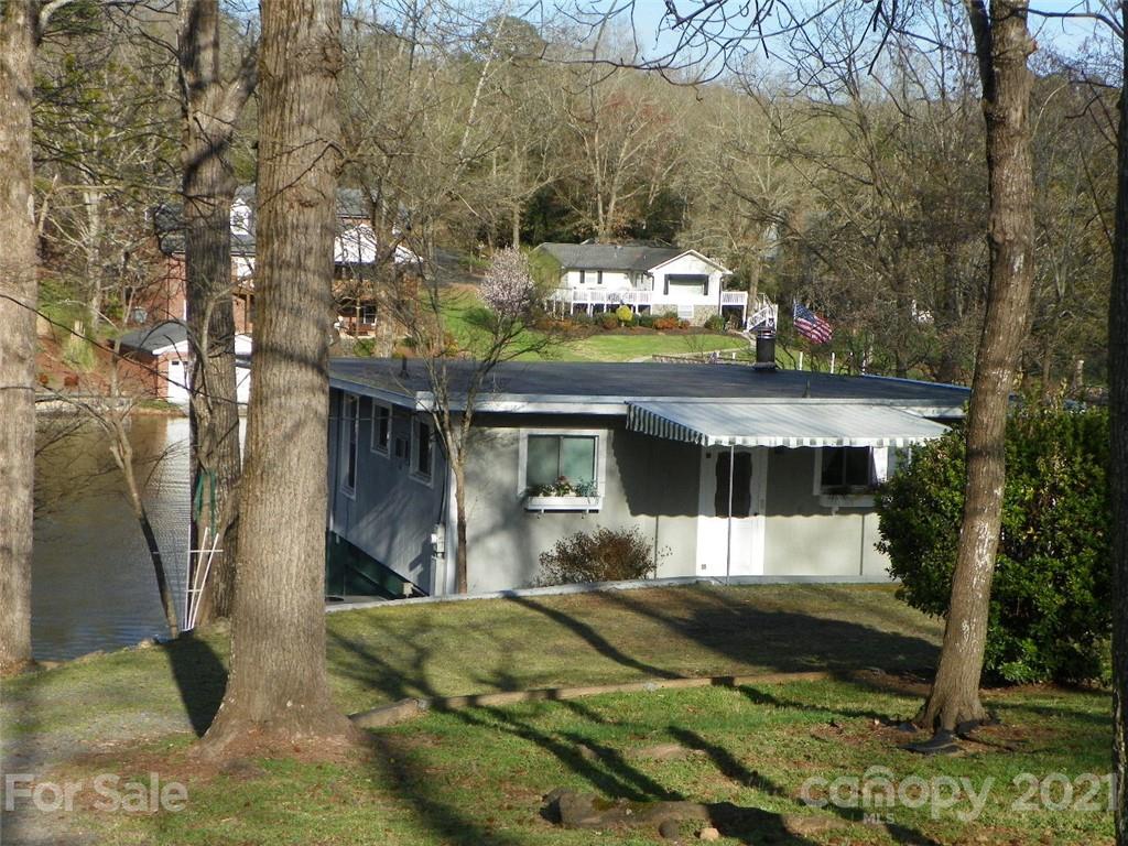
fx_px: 2314
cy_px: 423
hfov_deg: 27.4
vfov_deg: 20.7
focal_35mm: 71
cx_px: 564
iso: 64
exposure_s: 1/320
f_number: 4.5
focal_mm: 12.6
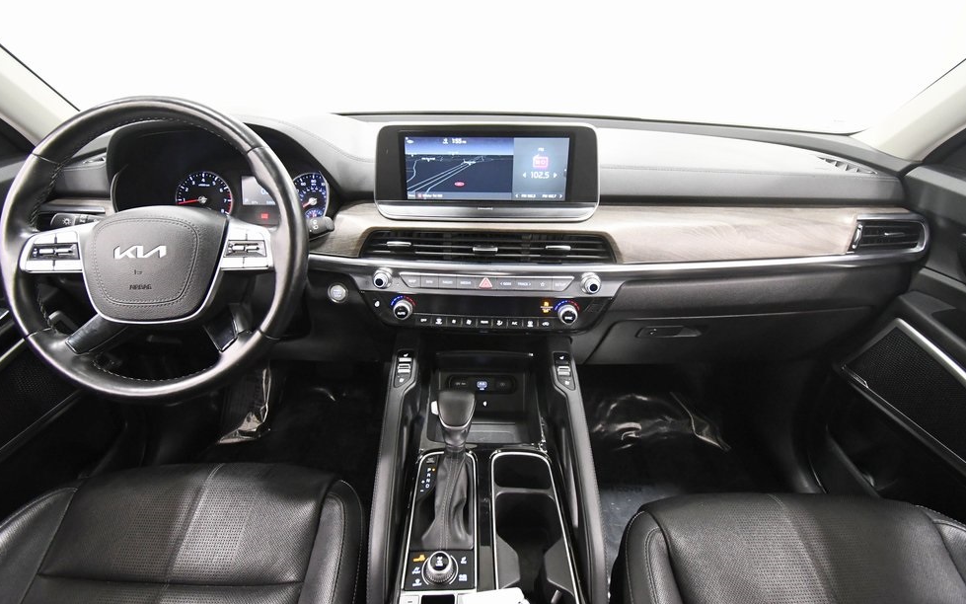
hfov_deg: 97.8
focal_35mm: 16
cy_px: 295
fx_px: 421
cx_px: 483
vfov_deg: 71.3
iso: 3200
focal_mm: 10
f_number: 4.5
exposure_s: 1/60
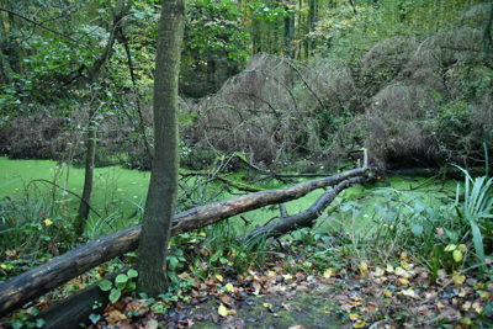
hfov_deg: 73.7
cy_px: 164
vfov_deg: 53.2
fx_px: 329
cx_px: 246
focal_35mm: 24
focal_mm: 16
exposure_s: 1/50
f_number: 3.5
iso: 5000
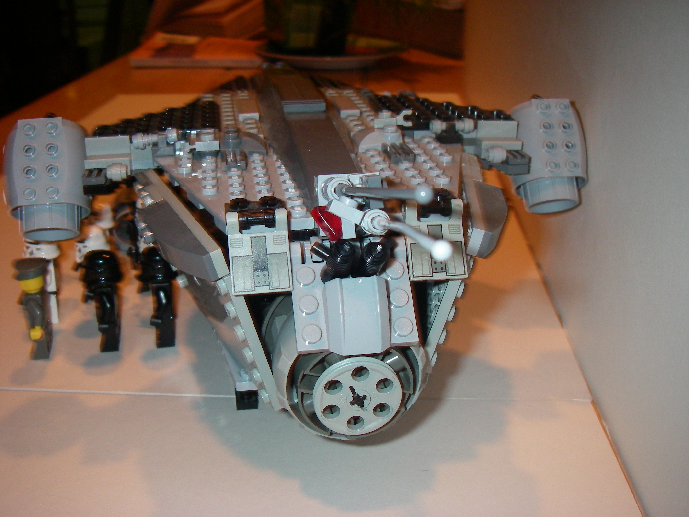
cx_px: 344
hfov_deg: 49.0
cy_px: 258
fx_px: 756
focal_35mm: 38
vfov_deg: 37.7
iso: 200
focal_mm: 6.3
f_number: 3.3
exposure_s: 1/40
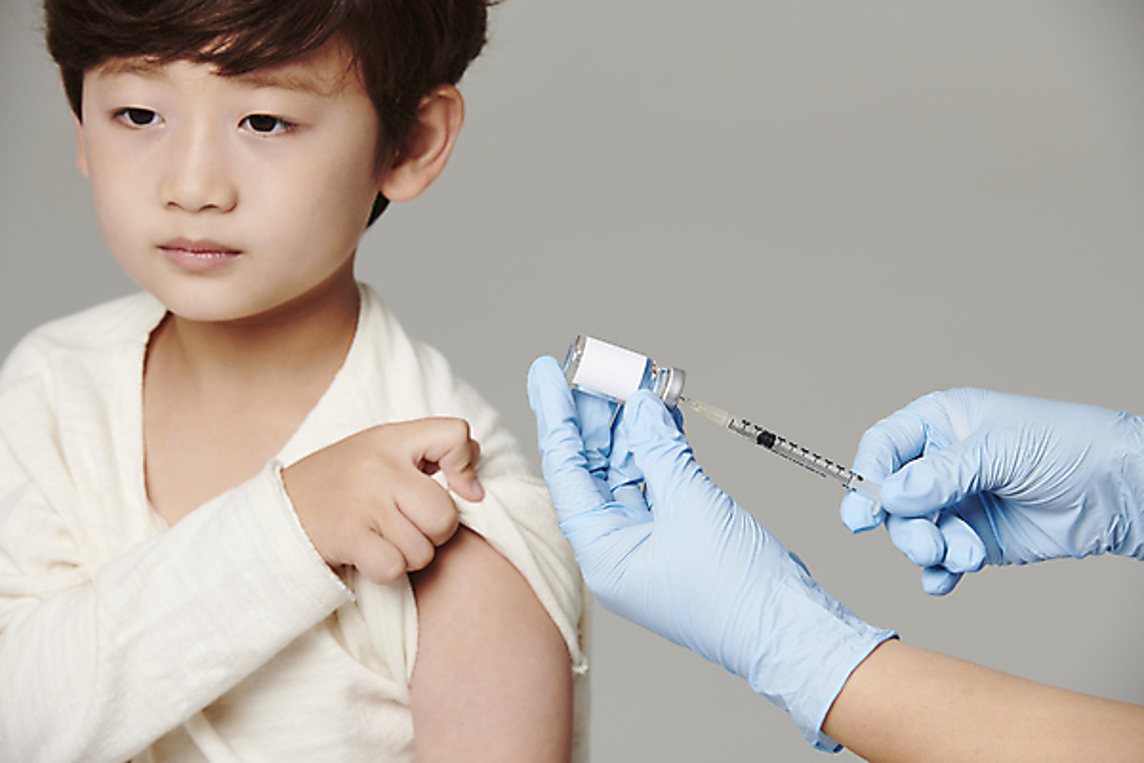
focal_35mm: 170
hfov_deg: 12.1
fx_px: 5402
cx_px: 572
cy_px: 382
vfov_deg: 8.1
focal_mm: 170
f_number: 8
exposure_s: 1/125
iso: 100
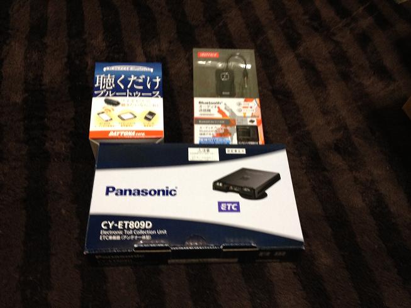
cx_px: 206
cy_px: 154
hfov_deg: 52.6
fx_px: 416
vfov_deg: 40.7
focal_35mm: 35
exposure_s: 1/20
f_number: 2.4
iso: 200
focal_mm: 4.28
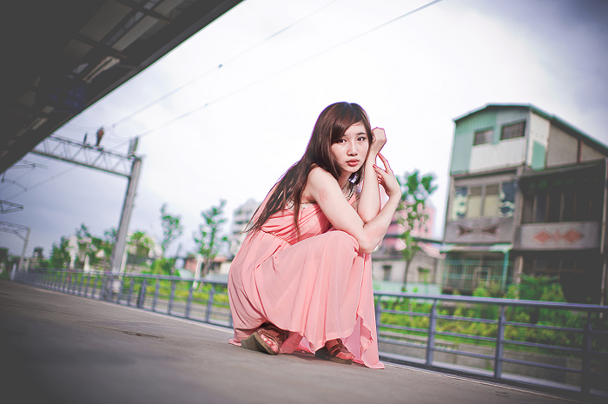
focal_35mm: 35
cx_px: 304
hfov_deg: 54.5
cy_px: 202
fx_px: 590
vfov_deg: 37.8
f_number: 1.4
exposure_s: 1/1250
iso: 200
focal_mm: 35
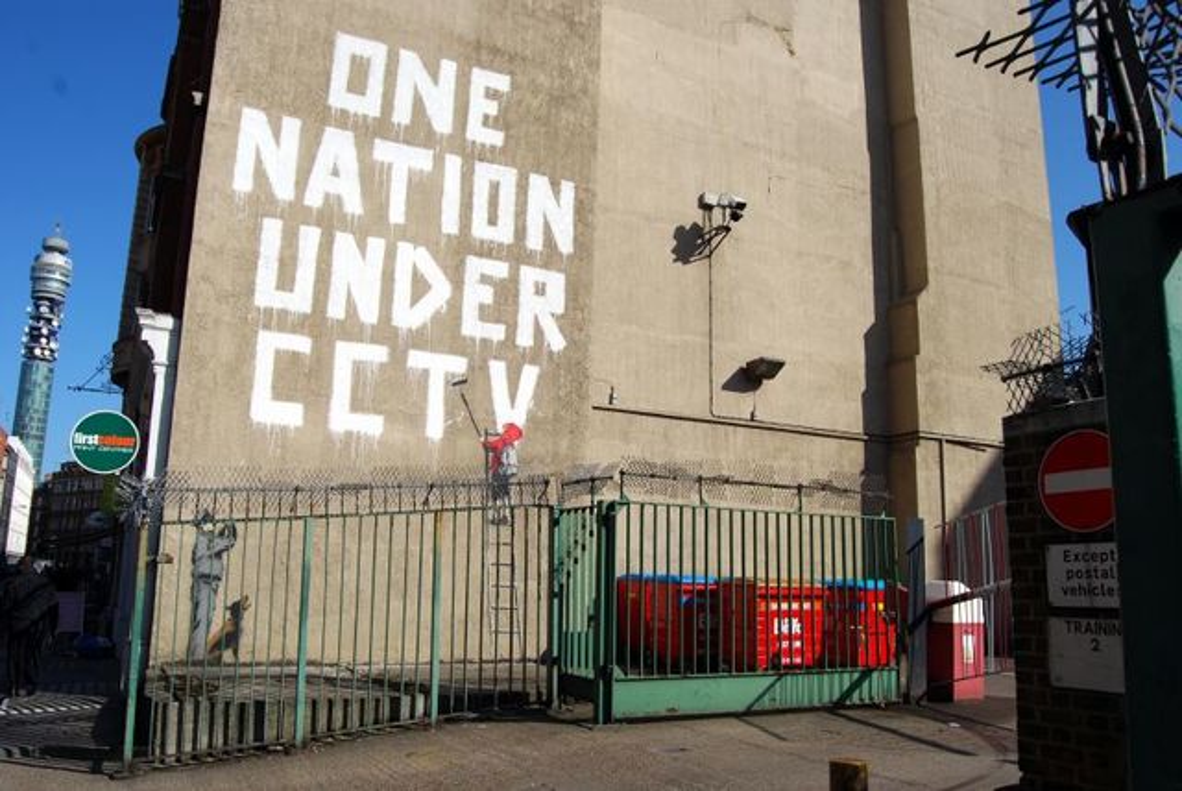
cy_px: 396
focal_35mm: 27
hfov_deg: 67.3
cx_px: 591
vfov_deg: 48.0
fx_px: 887
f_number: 9
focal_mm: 18
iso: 100
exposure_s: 1/320
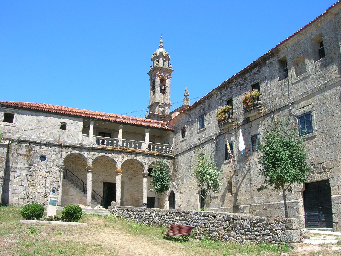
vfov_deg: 41.8
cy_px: 128
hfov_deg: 54.0
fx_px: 335
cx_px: 170
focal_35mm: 34
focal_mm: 5.7
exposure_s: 1/187
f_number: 4.9
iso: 50
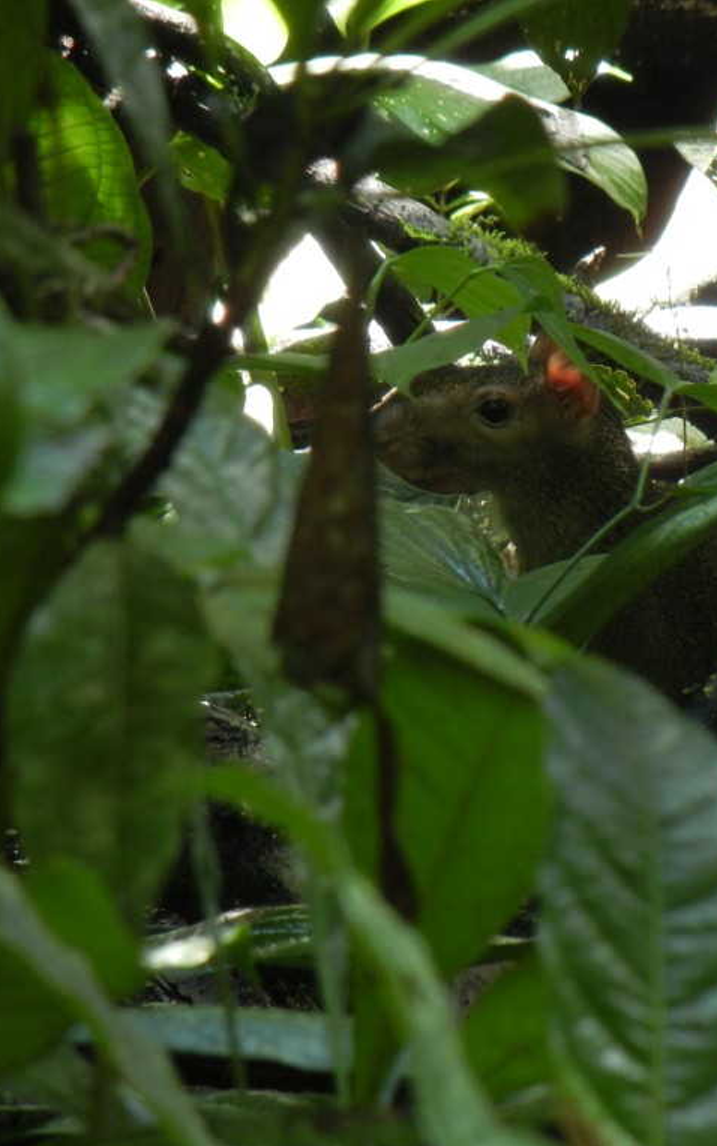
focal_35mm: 426
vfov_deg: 4.9
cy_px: 574
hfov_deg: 3.1
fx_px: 13309
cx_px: 614
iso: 200
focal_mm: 54
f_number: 5.6
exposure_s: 1/7.2
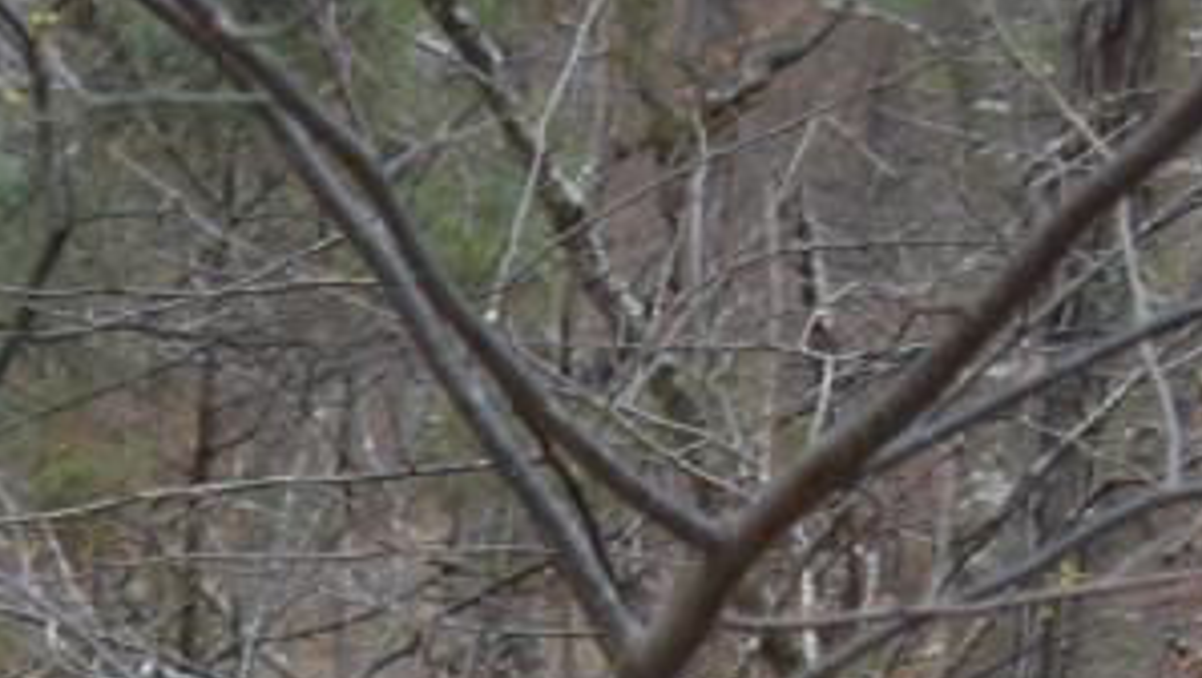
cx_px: -1585
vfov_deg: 5.0
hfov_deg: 8.7
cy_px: 2391
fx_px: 7226
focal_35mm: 227
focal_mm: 21
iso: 200
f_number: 3.8
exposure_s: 1/200
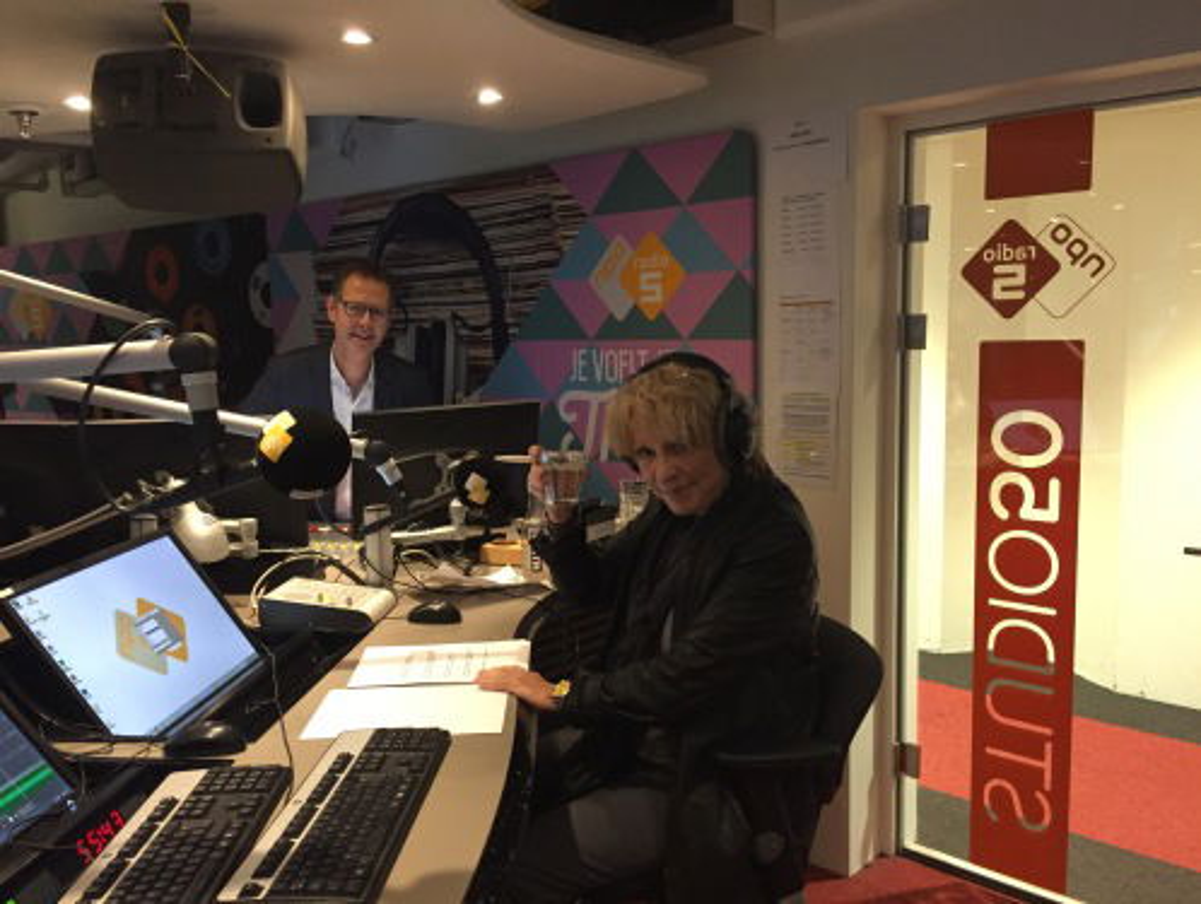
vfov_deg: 48.3
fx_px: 1008
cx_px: 600
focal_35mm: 29
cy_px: 452
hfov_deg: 61.6
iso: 250
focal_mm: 4.15
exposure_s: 1/25
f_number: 2.2
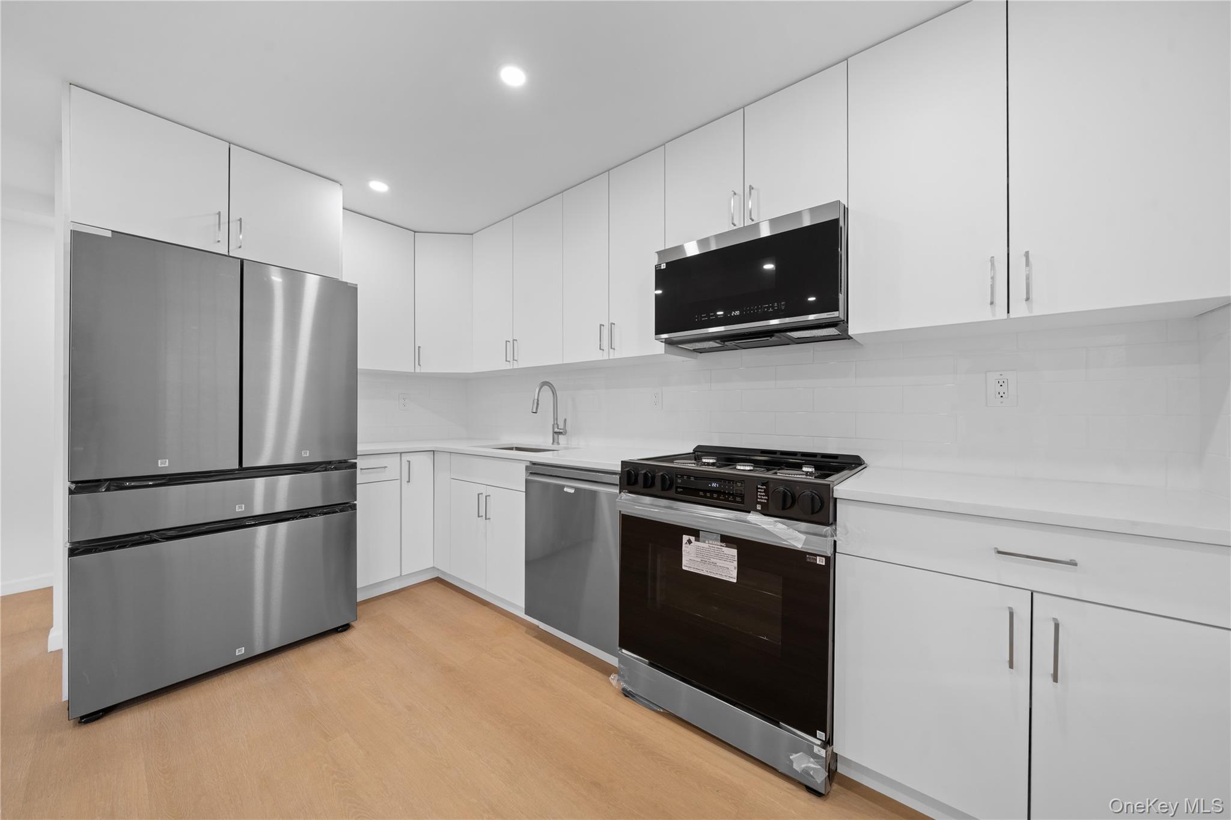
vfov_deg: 90.0
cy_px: 410
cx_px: 616
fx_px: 410
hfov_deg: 112.6
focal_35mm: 12
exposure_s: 1/3
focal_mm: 12
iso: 250
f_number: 8
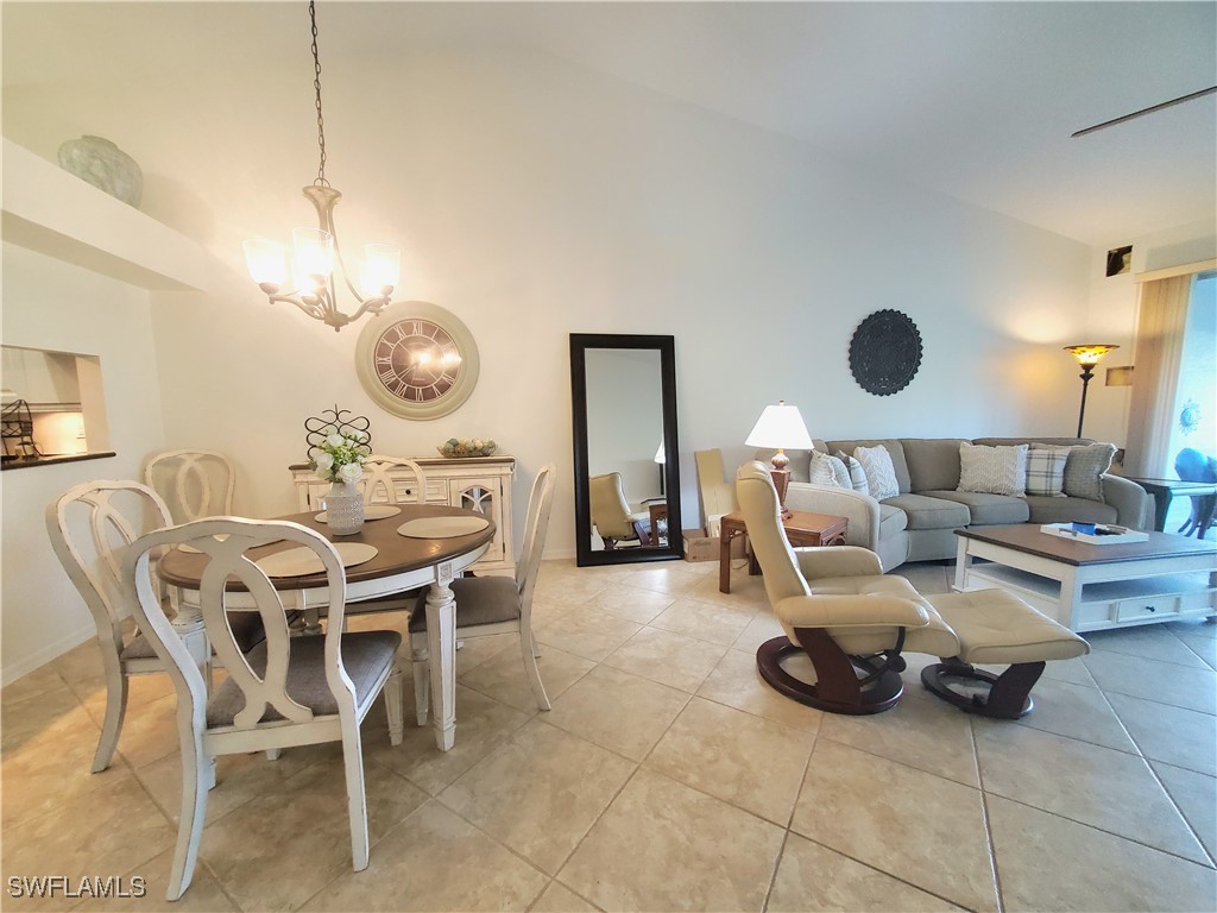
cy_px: 456
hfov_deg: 106.2
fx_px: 457
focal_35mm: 13
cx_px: 608
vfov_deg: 89.9
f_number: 2.2
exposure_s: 1/60.2
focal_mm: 1.8
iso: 400
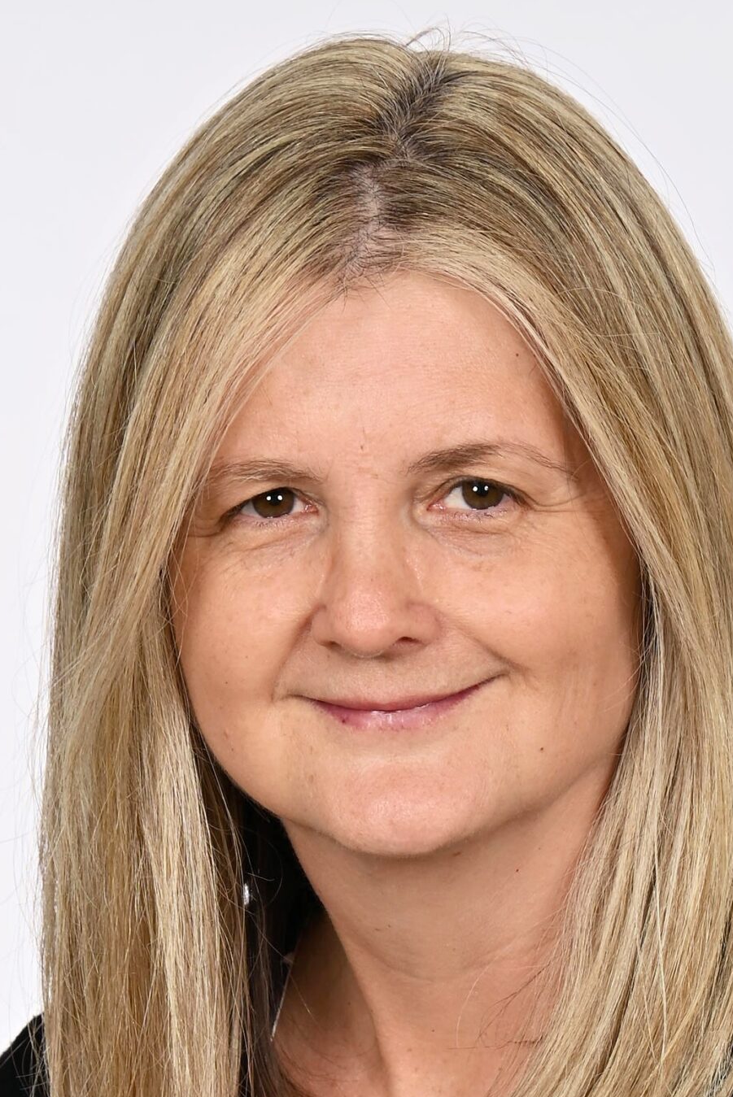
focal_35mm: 298
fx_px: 9089
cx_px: 403
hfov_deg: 4.6
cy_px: 857
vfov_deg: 6.9
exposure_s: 1/125
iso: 200
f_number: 11
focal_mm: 105
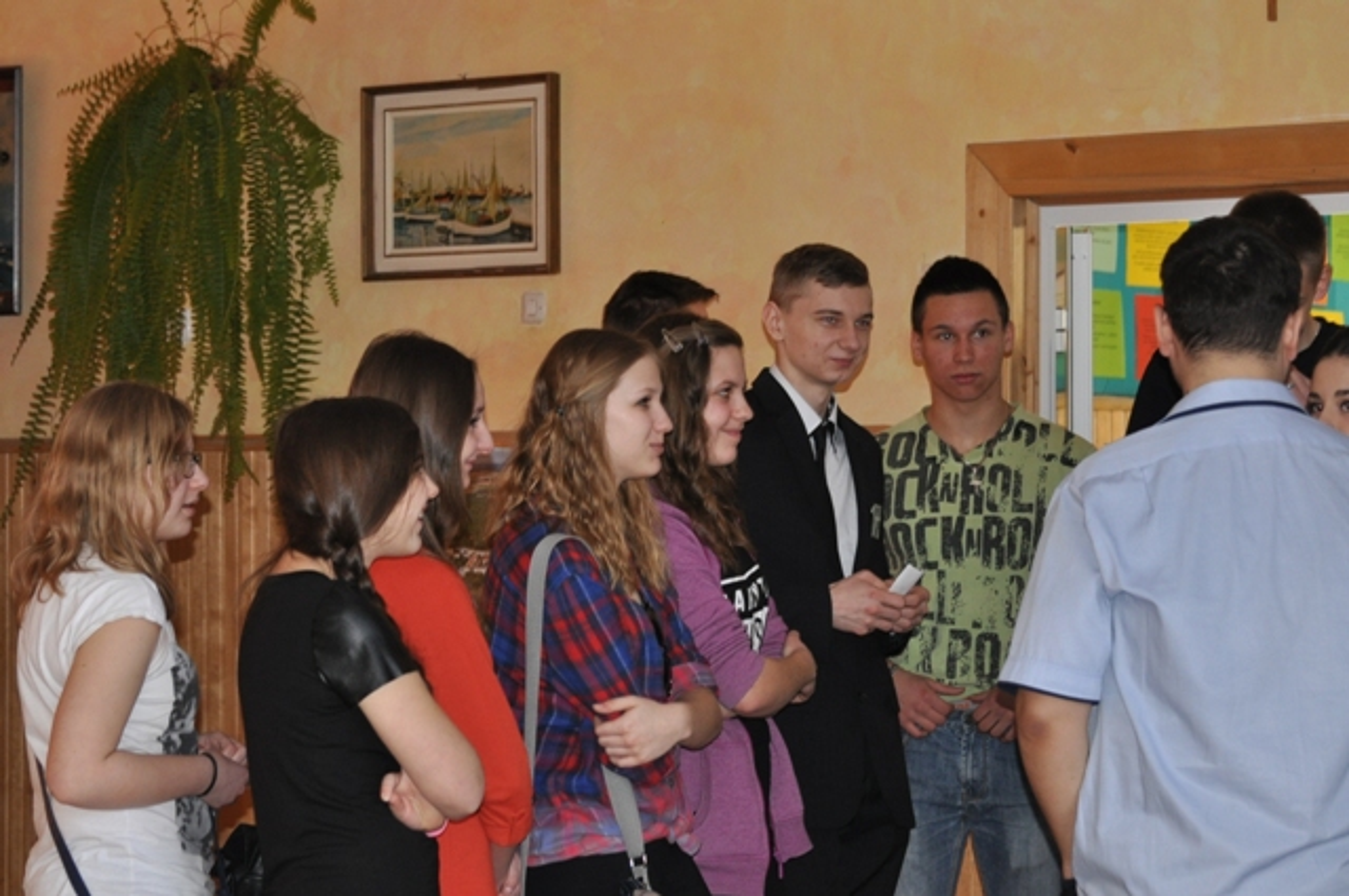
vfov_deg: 13.0
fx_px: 3930
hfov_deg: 19.5
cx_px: 674
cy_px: 448
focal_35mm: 105
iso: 800
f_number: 4.5
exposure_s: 1/60
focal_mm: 70
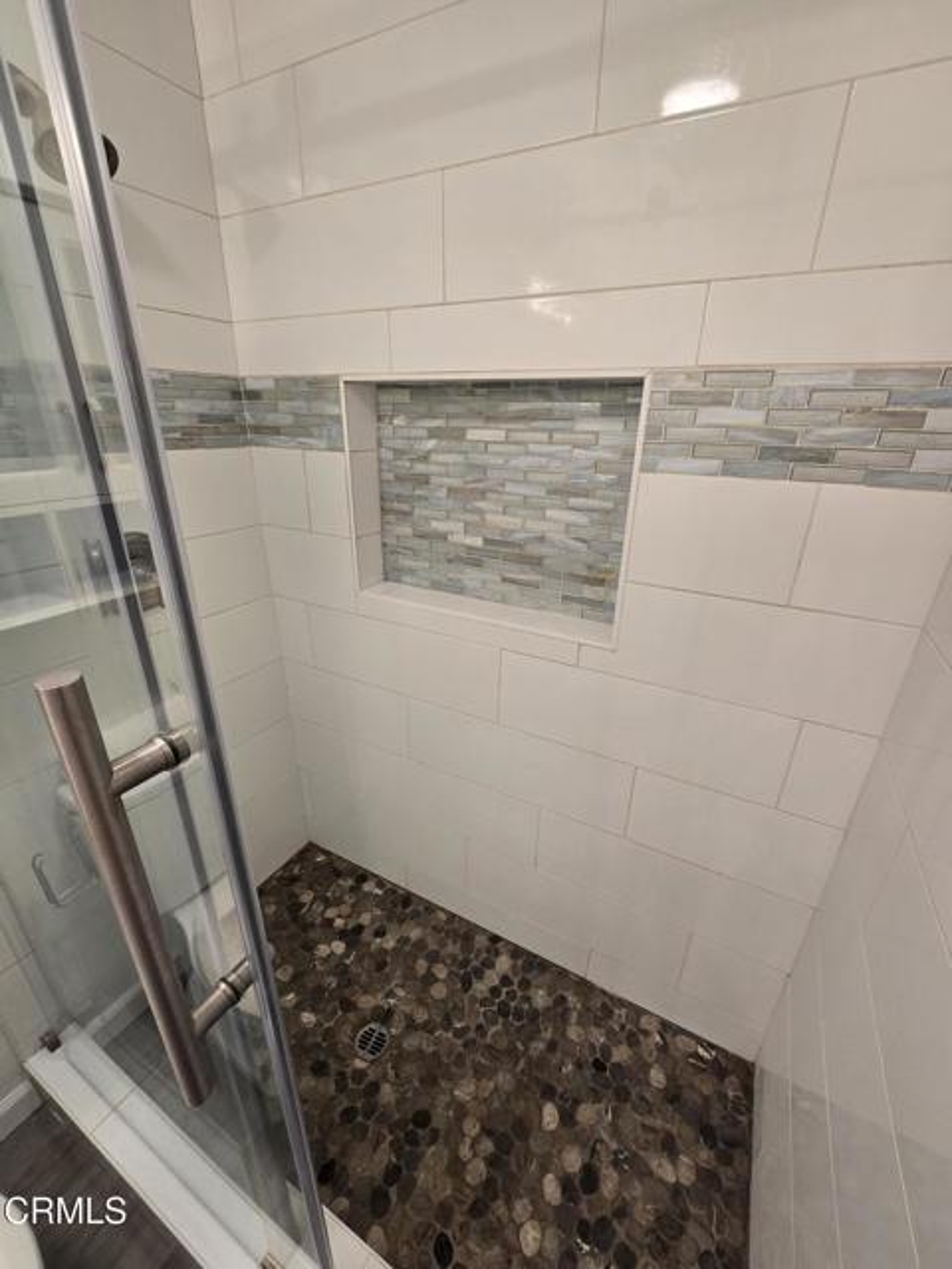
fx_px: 477
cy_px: 634
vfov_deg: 106.2
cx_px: 476
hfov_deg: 89.9
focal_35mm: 13
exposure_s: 1/60
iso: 80
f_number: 2.2
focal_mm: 2.2
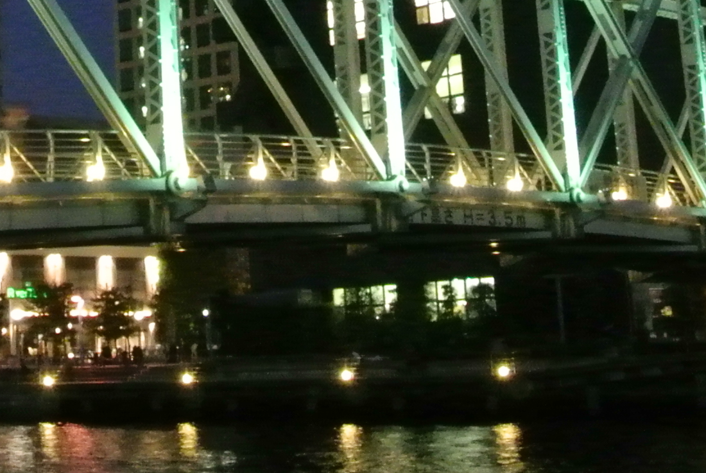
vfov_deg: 13.8
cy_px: -166
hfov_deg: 20.7
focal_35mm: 95
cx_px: 3
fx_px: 1866
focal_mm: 10
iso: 3200
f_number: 8
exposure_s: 1/3
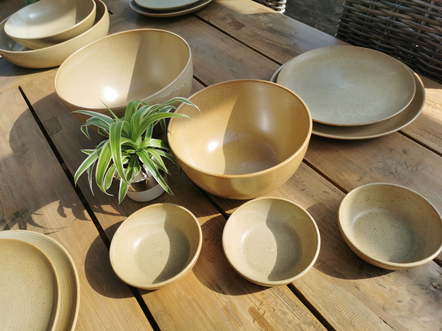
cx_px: 221
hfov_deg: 65.3
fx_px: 345
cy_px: 166
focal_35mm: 27
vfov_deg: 51.4
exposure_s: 1/1387
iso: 50
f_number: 1.8
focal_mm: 5.58
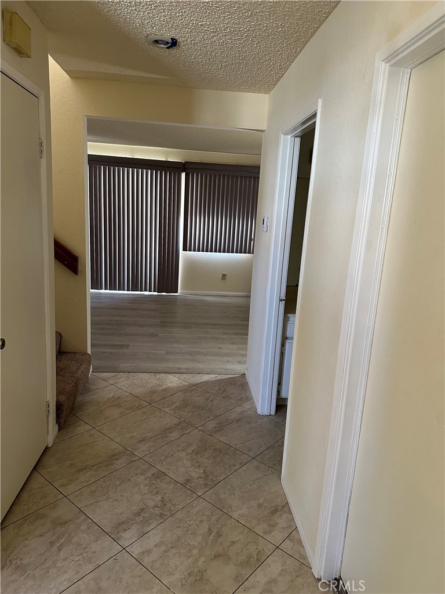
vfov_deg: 71.6
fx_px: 411
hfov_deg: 56.8
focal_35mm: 24
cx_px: 222
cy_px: 297
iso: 320
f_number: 1.78
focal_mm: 6.86
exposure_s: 1/60
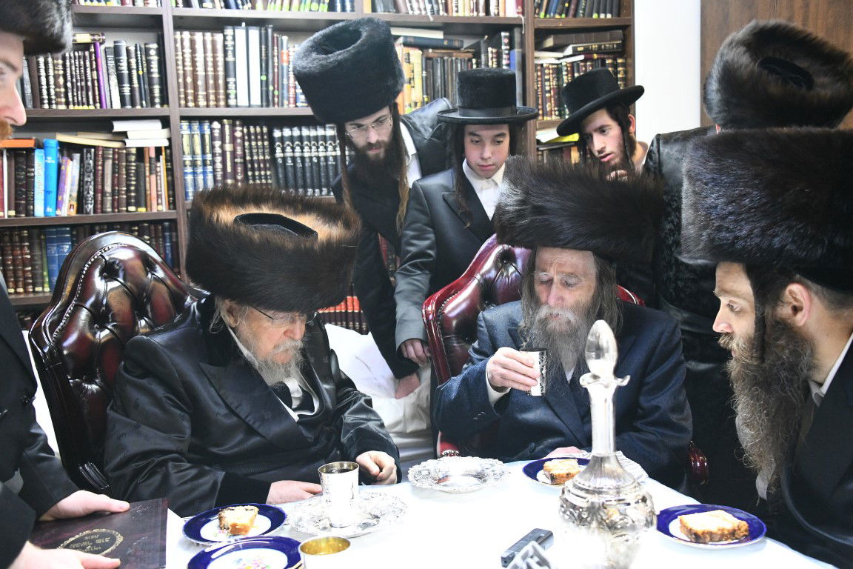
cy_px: 284
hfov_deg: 50.7
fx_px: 900
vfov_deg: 35.1
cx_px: 426
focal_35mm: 38
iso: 5000
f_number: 5
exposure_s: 1/50
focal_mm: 38
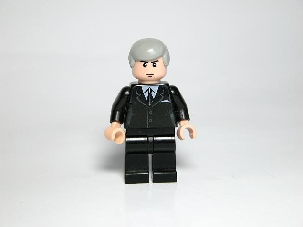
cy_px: 113
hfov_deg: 16.8
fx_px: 1024
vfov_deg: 12.7
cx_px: 151
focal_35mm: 117
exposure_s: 1/103
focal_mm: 29.5
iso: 100
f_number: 3.7
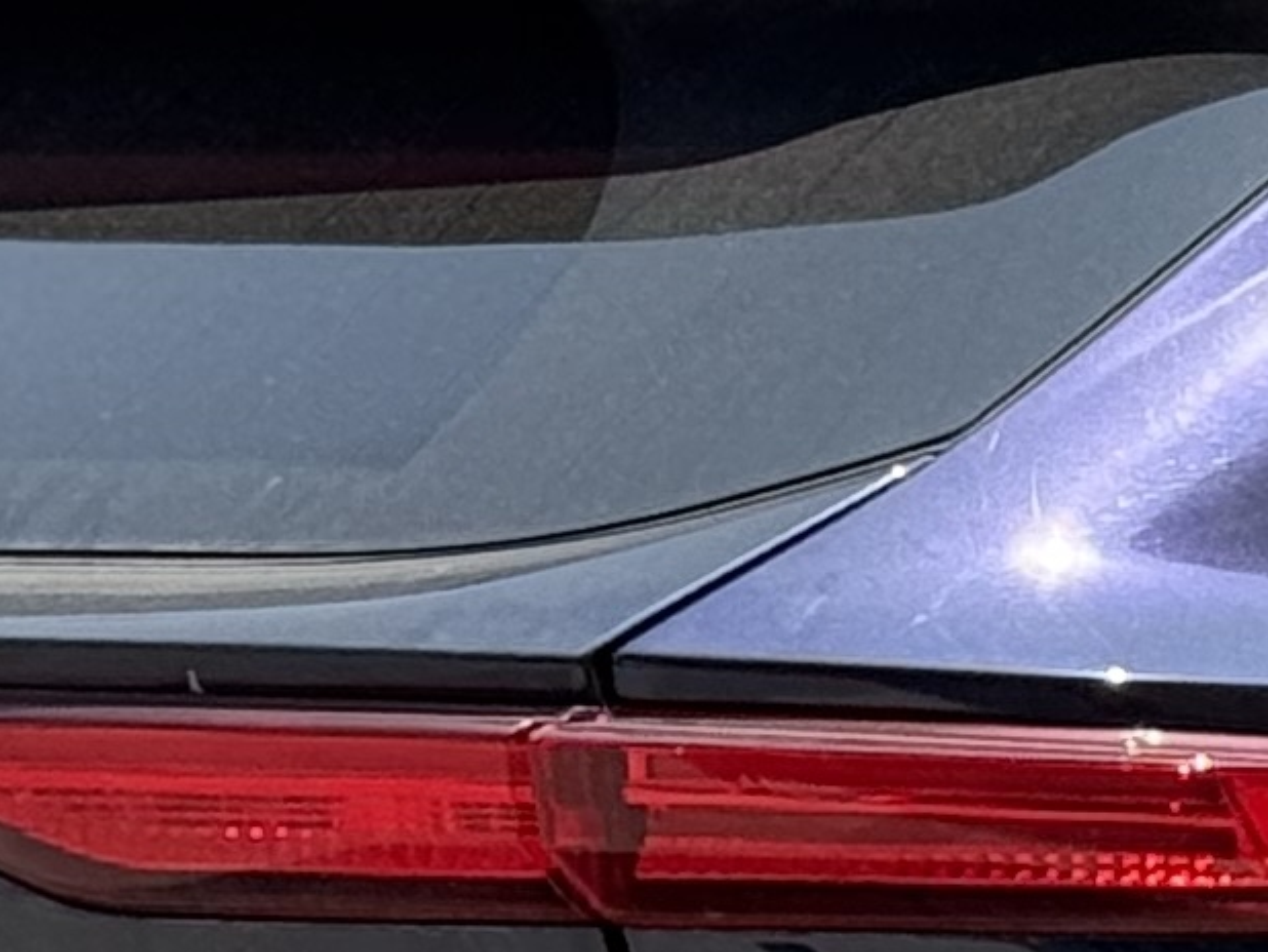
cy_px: 1902
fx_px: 11470
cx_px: 1892
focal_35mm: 313
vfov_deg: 4.7
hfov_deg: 6.3
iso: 80
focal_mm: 6.76
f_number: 1.78
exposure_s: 1/2667
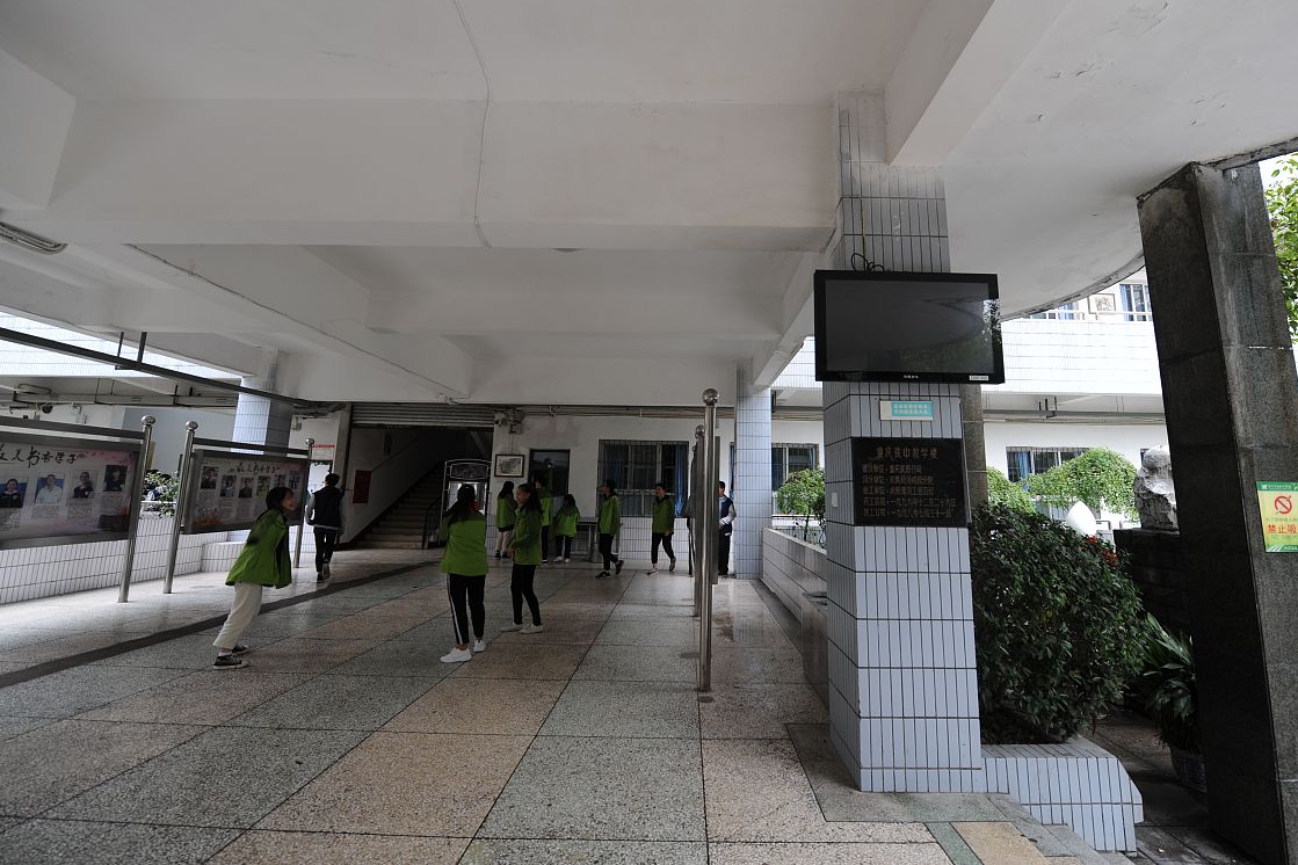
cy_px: 404
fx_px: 541
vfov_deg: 77.2
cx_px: 679
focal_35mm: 15
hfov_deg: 100.3
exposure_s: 1/100
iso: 400
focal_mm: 14
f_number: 4.5
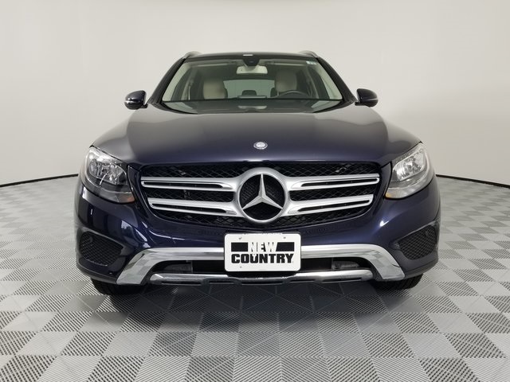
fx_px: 383
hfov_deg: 67.3
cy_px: 191
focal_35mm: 26
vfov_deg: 53.1
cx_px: 255
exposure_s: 1/138
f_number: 1.7
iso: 50
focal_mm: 4.25
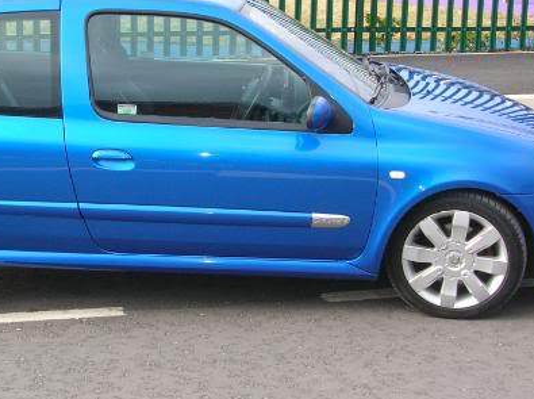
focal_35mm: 73
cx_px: 176
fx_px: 1124
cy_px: 170
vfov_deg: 20.1
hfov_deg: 26.6
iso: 71
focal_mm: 7.5
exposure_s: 1/135
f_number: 3.1
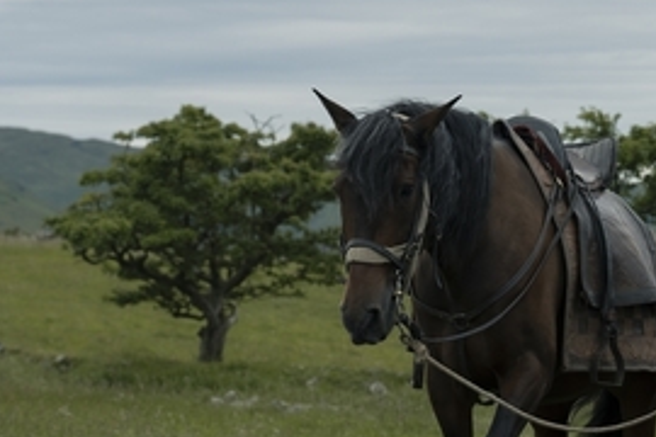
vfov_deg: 8.7
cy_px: 189
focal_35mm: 158
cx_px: 638
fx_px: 2879
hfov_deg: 12.9
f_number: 5
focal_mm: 70
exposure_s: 1/1000
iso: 640
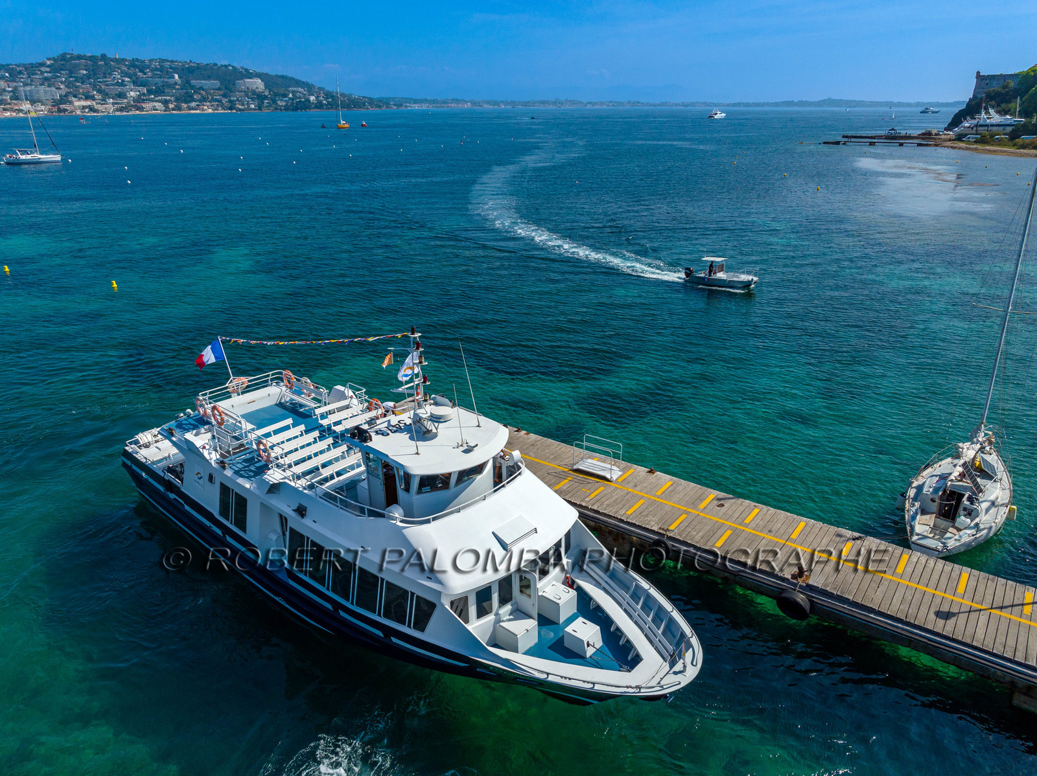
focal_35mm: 24
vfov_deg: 56.8
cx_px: 518
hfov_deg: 71.6
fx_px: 719
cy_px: 388
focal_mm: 12.3
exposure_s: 1/1250
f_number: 6.3
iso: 200
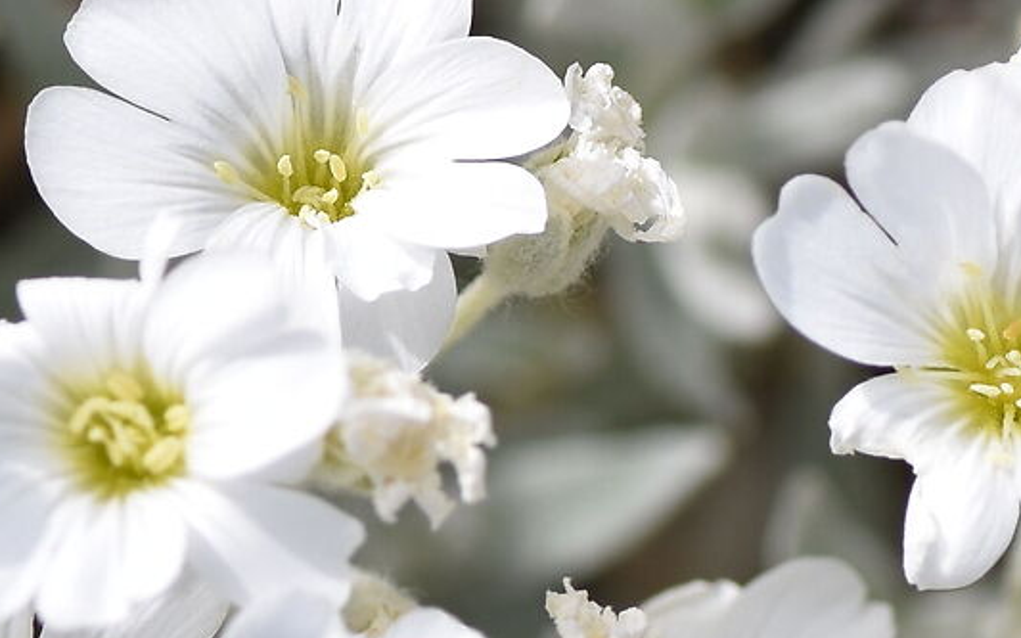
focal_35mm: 619
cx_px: 337
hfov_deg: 3.4
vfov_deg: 2.1
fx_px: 17222
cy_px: 904
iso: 200
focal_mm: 90
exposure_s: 1/640
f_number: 8
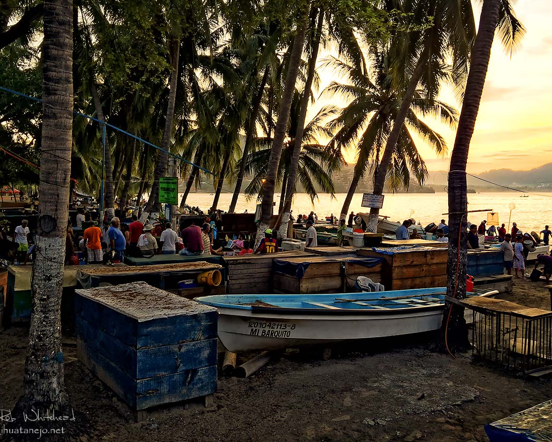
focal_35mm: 31
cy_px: 217
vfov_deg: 47.1
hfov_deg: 57.2
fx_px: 506
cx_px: 282
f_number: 2.2
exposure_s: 1/40
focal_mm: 4.15
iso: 40
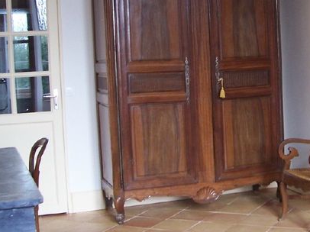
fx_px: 600
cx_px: 228
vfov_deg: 21.8
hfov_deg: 28.6
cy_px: 82
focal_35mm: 67
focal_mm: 5.6
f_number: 2.7
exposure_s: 1/30
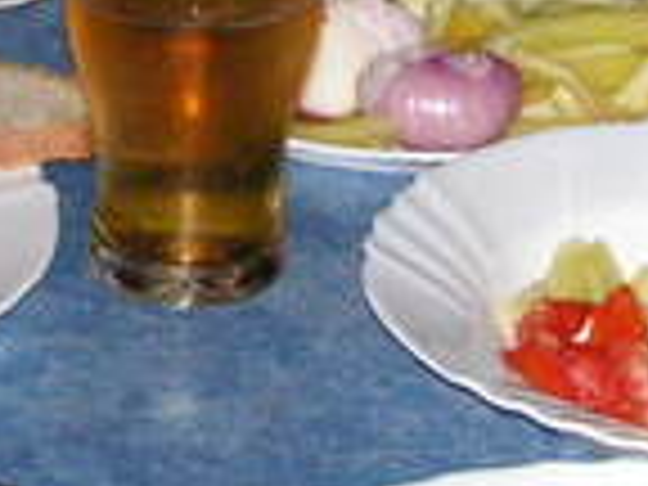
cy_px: -315
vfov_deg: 7.1
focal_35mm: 205
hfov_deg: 9.6
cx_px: 450
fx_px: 3838
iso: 160
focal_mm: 6.1
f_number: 2.8
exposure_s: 1/45
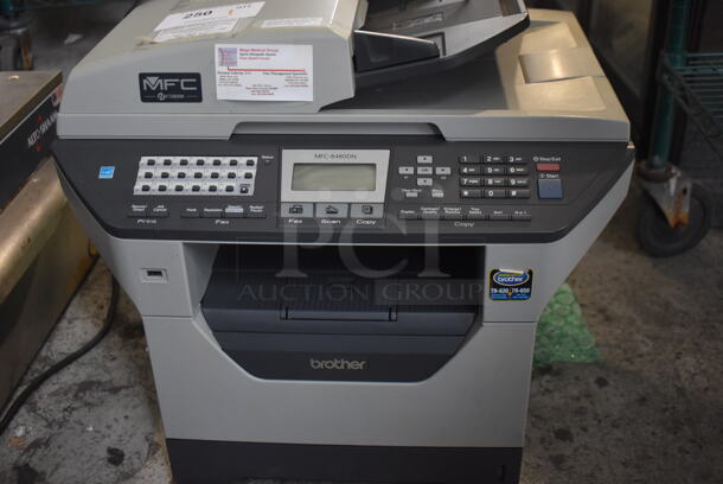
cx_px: 362
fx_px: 844
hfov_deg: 46.4
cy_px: 242
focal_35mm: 42
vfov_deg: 32.0
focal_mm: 28
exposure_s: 1/125
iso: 2000
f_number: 4.2
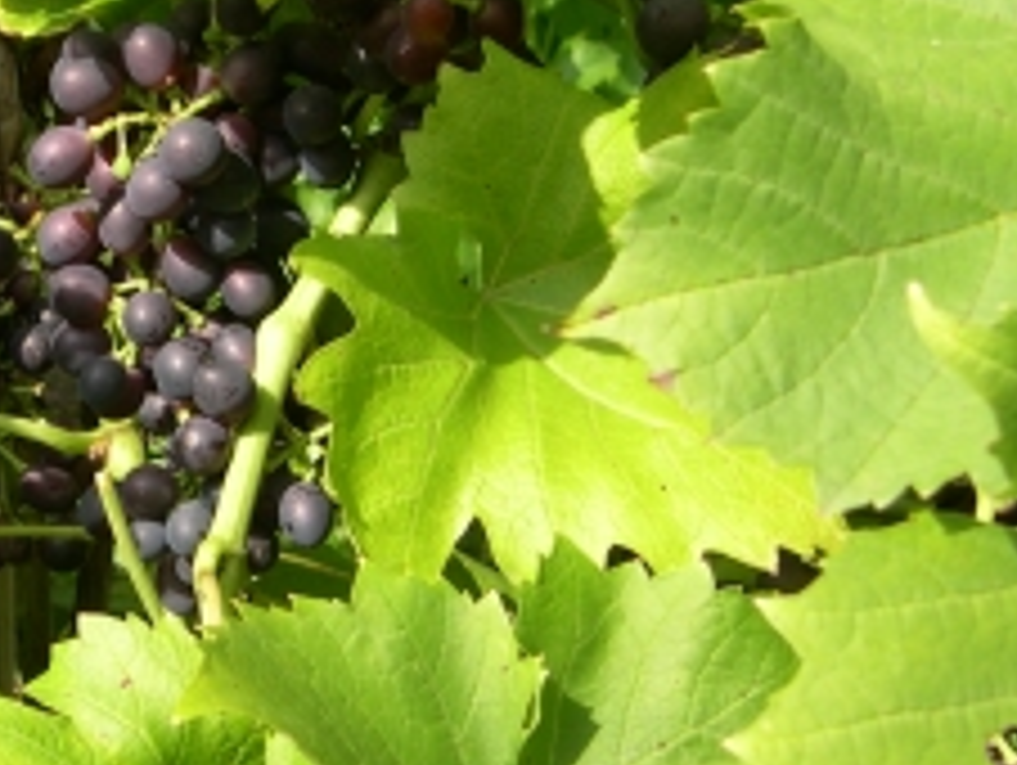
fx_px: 2529
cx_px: 4
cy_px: 310
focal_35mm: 86
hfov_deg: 21.9
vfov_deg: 17.2
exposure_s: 1/600
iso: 100
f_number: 2.8
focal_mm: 8
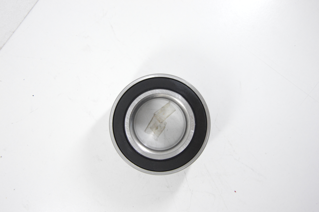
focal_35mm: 51
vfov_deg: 26.4
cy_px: 106
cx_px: 160
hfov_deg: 38.9
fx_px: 452
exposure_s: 1/100
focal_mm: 34
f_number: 7.1
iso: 3200
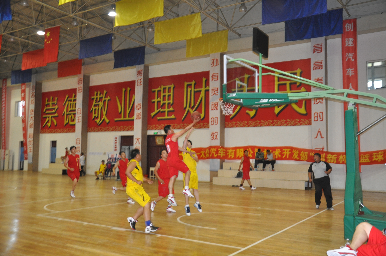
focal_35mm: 36
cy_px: 128
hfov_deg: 53.2
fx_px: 386
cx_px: 193
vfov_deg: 36.8
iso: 800
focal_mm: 24
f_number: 3.8
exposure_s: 1/60
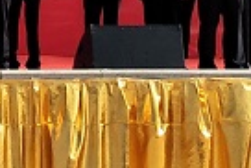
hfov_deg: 10.2
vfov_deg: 7.1
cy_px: -135
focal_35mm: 189
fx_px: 1319
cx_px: -216
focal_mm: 3.88
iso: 64
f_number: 2
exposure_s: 1/1464
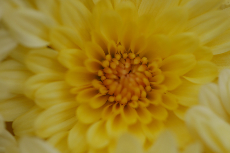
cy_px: 71
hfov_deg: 16.3
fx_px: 805
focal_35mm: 126
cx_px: 115
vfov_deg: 10.9
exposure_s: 1/1300
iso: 200
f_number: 2.8
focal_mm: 60
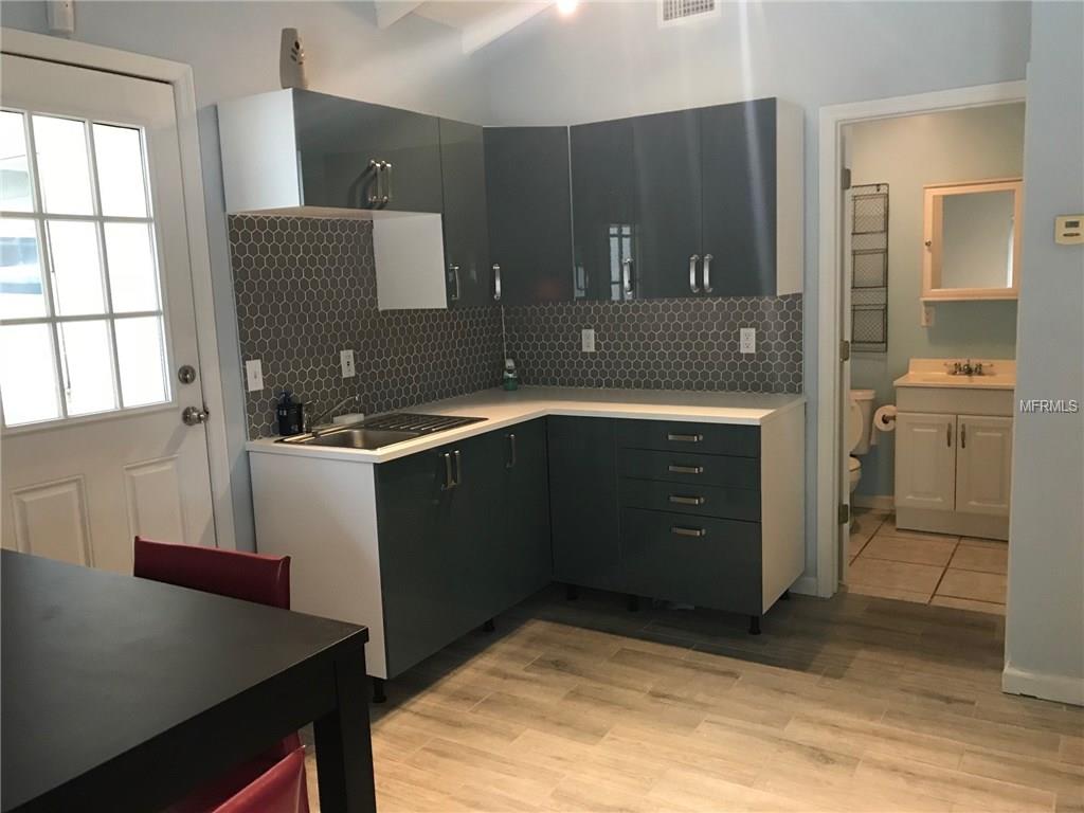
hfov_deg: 63.4
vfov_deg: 49.7
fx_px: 877
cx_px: 542
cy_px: 406
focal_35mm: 28
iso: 50
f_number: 1.8
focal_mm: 3.99
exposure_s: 1/15
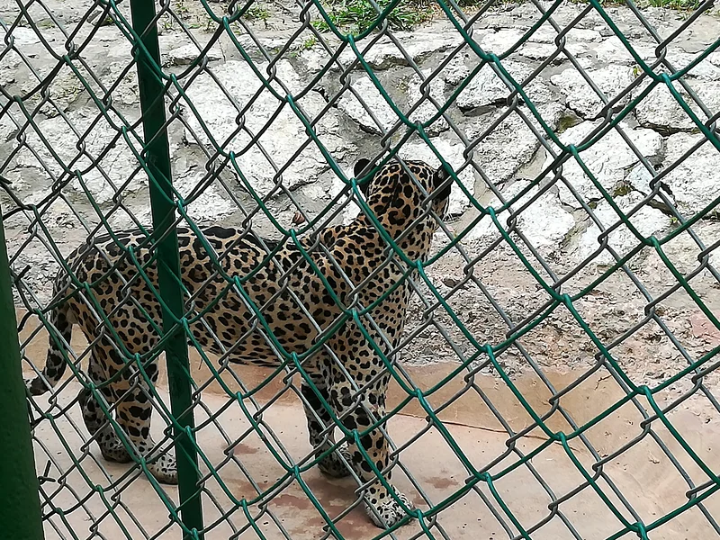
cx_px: 360
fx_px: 1414
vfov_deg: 21.6
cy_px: 270
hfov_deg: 28.6
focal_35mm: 68
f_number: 2.2
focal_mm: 3.83
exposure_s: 1/60
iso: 80
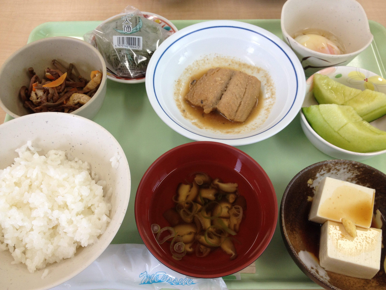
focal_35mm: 35
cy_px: 145
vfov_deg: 40.7
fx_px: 390
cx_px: 193
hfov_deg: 52.6
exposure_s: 1/60
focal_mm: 4.28
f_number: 2.4
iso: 80
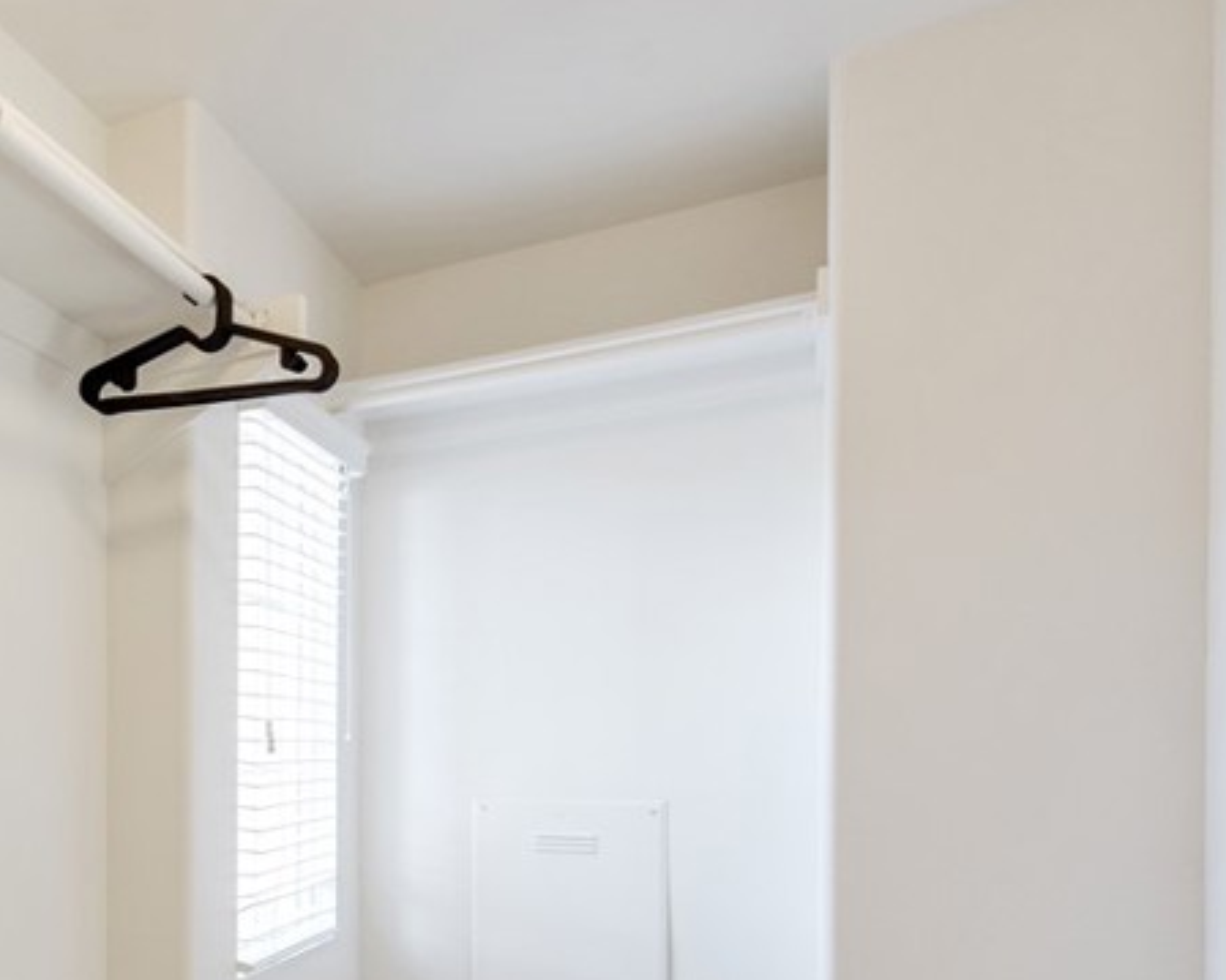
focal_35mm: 30
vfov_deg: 46.6
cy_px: 747
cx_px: 41
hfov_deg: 49.6
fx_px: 1088
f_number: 5
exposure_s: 1/100
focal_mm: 14
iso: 400
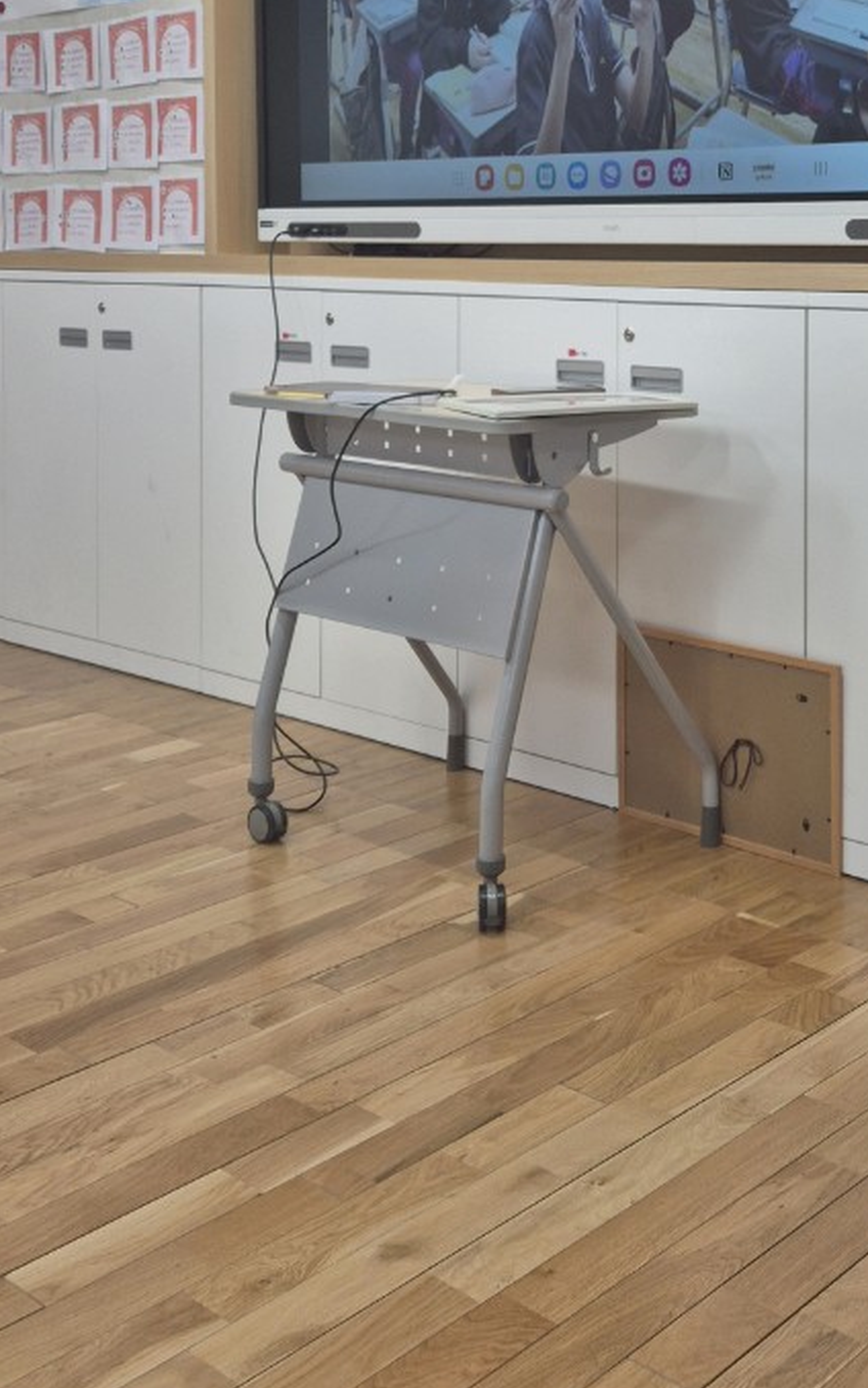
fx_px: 1740
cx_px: 667
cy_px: 326
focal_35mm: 46
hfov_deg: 27.6
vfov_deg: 42.0
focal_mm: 5.4
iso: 40
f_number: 1.8
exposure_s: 1/120
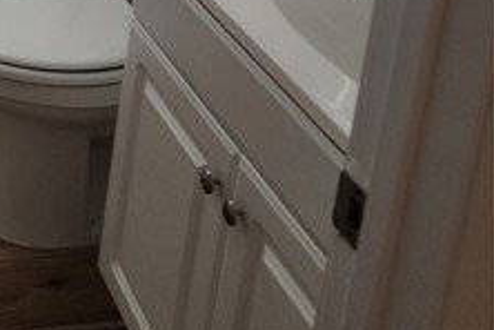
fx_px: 947
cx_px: -38
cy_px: -248
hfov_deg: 27.0
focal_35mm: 69
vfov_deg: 16.7
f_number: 1.8
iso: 500
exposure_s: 1/120
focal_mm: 6.4
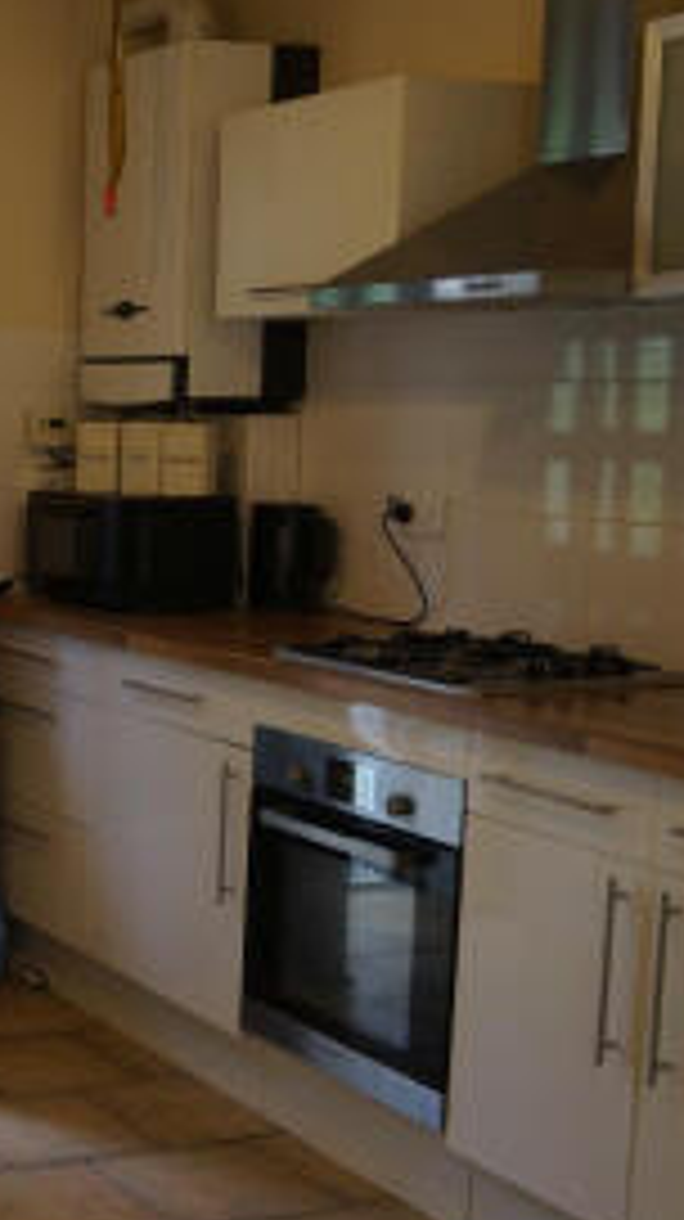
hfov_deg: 18.5
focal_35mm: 58
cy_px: 700
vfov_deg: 36.0
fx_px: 1872
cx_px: -320
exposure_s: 1/15
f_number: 4
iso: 100
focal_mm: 21
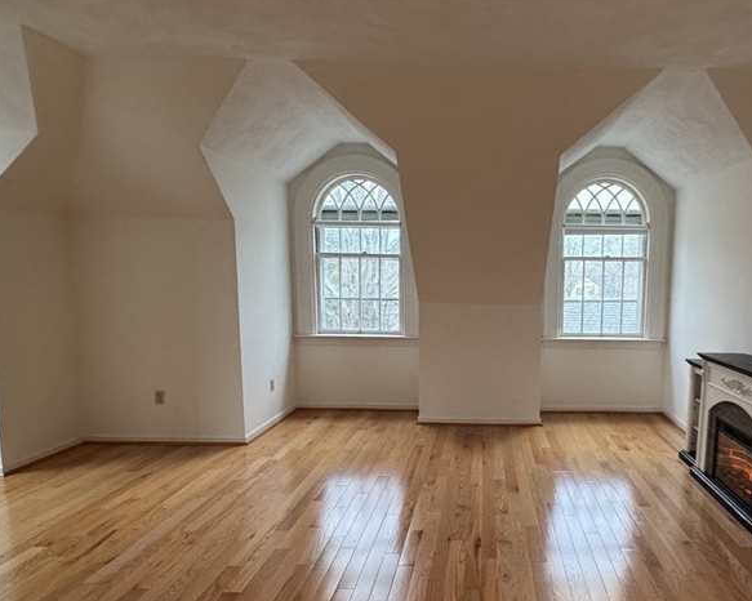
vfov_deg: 58.5
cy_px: 344
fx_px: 534
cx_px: 491
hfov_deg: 68.6
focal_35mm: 24
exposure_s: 1/120
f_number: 2.2
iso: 320
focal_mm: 2.22
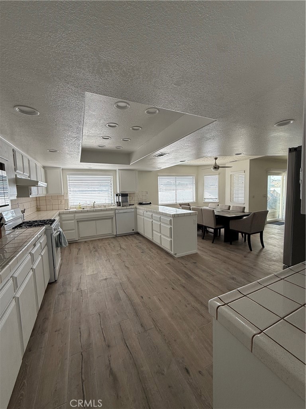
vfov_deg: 102.1
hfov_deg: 85.7
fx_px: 165
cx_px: 153
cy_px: 204
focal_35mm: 14
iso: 64
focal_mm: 2.22
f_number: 2.2
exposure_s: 1/185
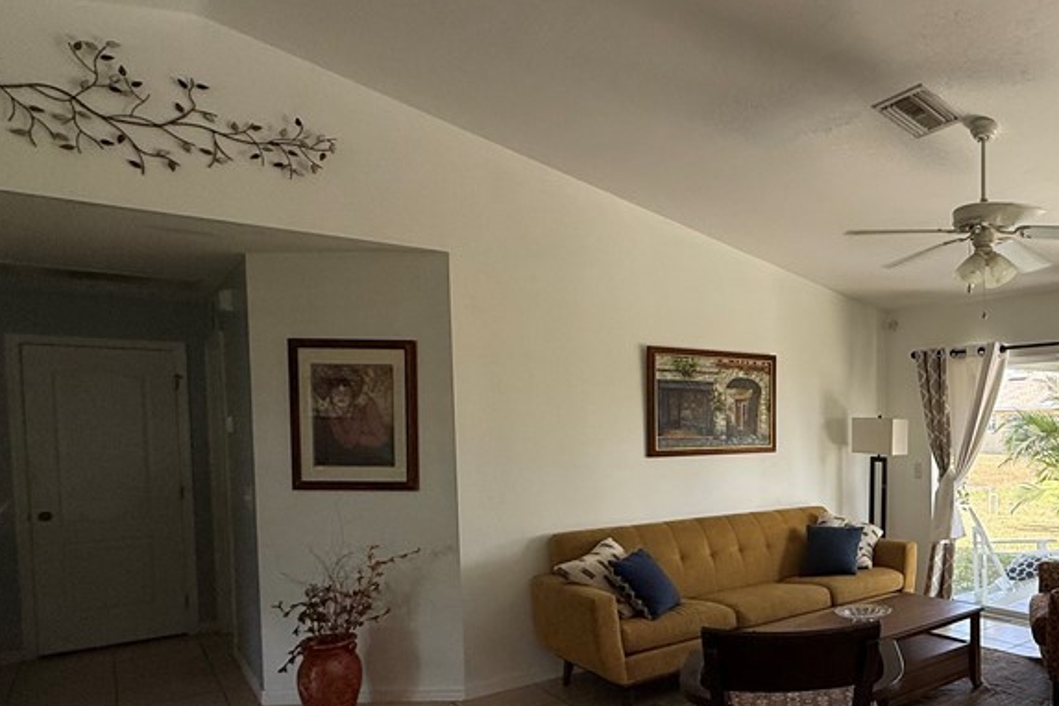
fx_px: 765
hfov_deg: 61.2
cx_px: 906
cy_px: 453
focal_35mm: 26
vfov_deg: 48.9
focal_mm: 2.22
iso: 125
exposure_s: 1/99
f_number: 2.2
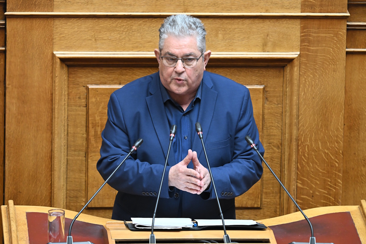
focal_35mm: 430
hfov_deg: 4.8
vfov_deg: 3.2
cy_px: 122
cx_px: 183
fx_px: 4371
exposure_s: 1/250
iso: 4000
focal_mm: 430
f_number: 6
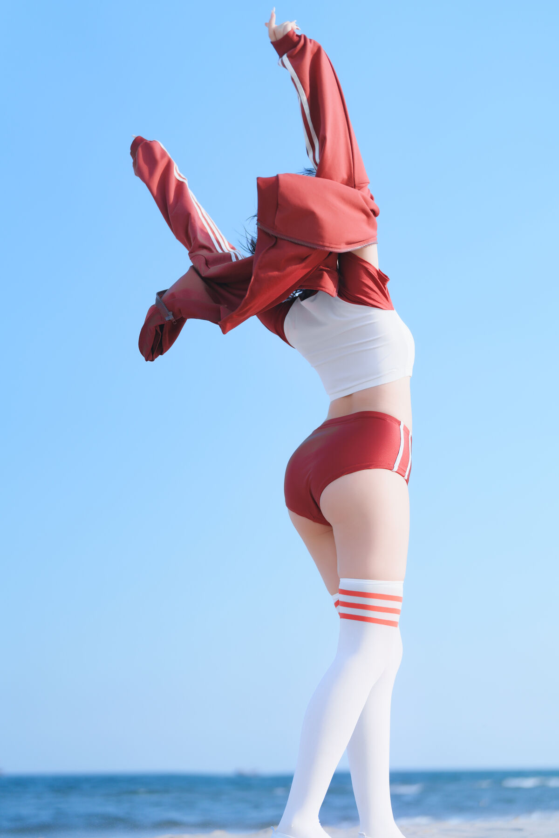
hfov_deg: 27.0
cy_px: 419
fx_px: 1164
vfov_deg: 39.6
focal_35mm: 50
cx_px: 280
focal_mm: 50
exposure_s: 1/4000
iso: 100
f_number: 1.4
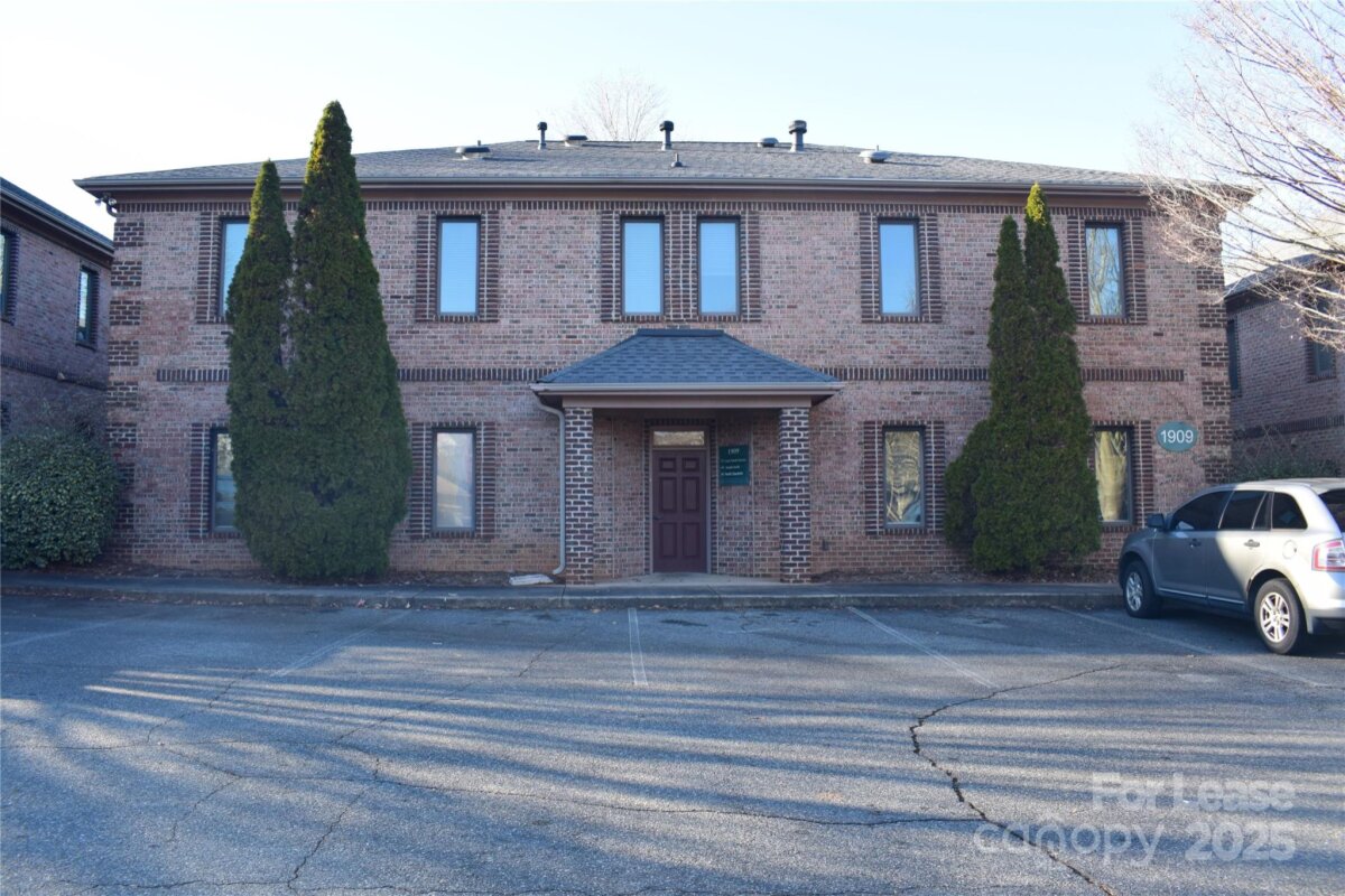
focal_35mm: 27
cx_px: 672
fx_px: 1009
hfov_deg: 67.4
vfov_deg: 47.9
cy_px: 448
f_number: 9
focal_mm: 18
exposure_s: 1/100
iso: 400
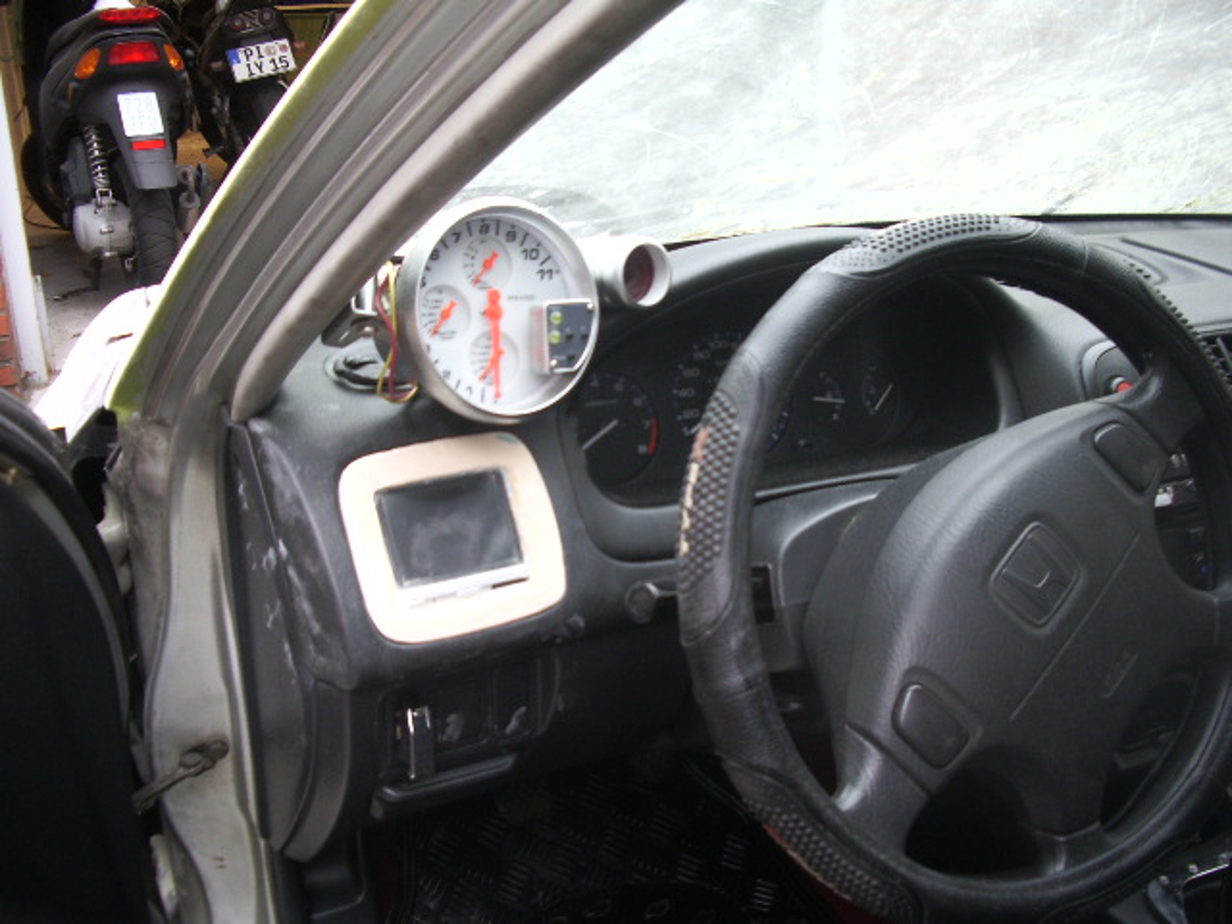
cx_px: 616
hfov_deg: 52.6
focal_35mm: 35
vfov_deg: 40.7
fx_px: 1246
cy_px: 462
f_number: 2.6
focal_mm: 5.8
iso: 100
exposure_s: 1/30
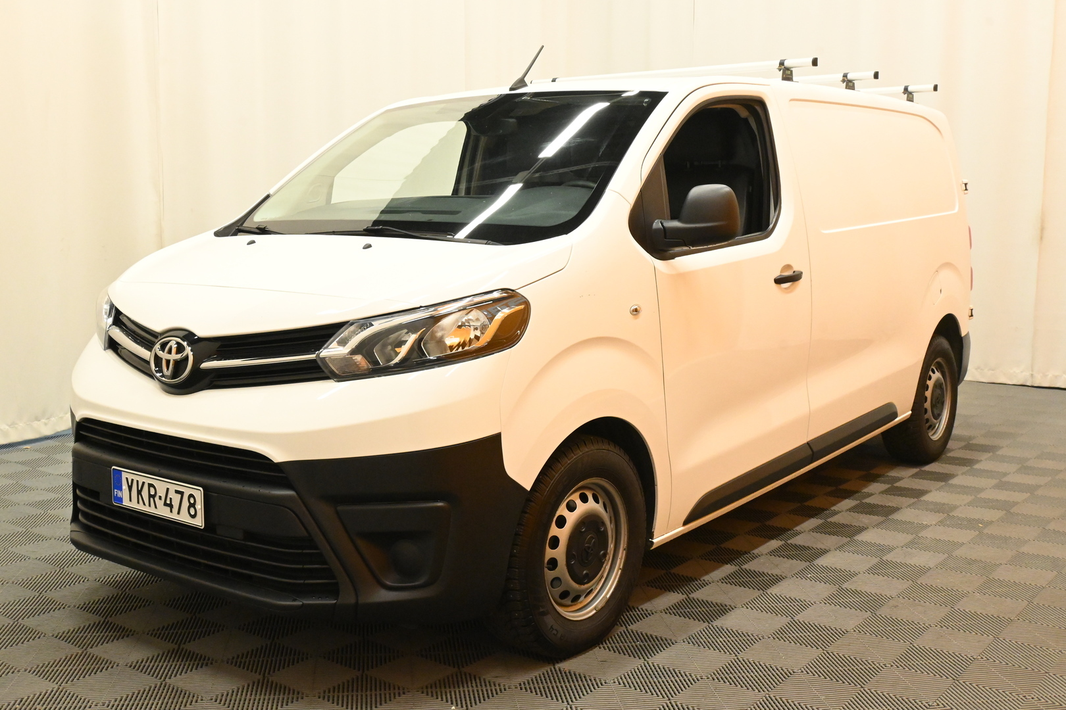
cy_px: 355
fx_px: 1110
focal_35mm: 38
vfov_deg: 35.5
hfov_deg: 51.3
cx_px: 533
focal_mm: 25
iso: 4500
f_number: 11
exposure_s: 1/40
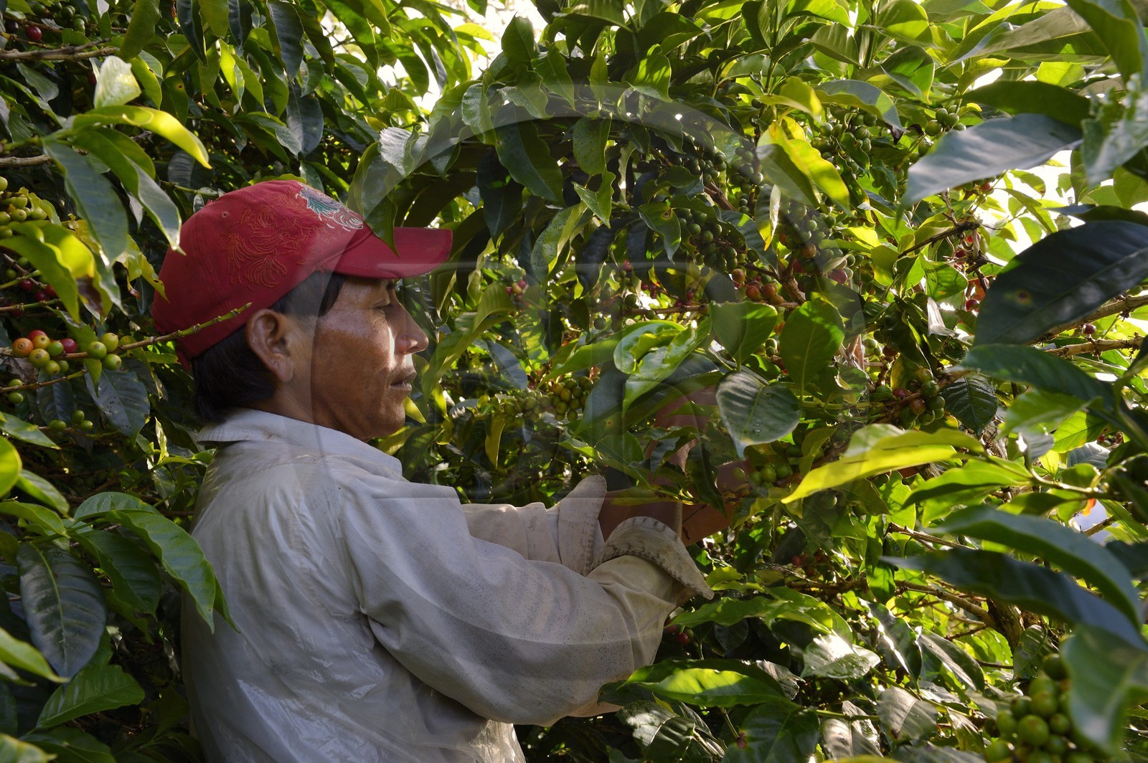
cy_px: 382
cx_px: 574
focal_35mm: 38
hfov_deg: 50.7
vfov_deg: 35.0
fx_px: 1211
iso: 800
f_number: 11
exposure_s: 1/100
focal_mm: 38
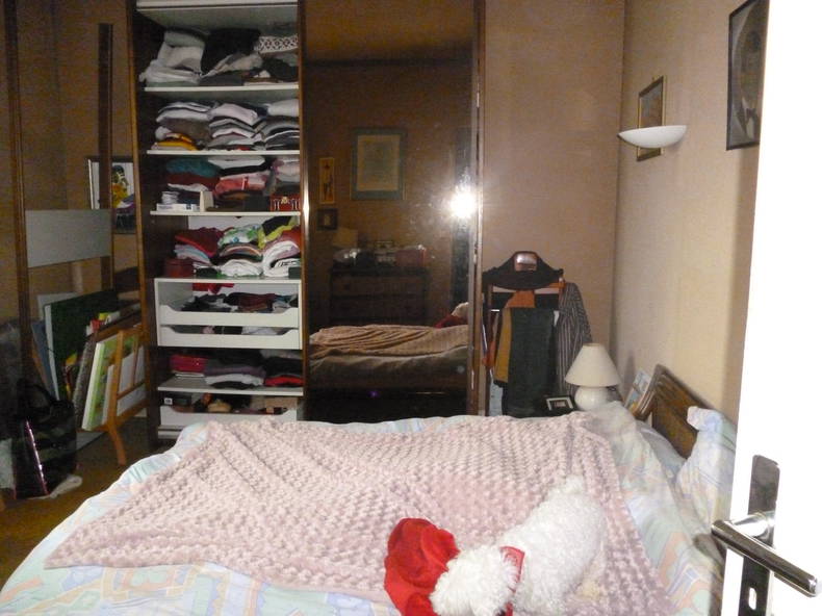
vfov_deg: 49.7
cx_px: 411
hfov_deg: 63.5
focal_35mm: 28
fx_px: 665
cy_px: 308
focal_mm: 5
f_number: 3.1
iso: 1250
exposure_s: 1/60
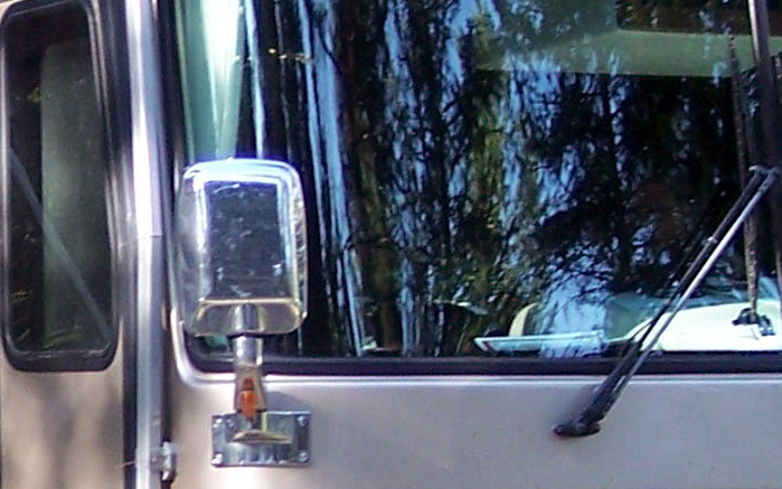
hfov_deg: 12.0
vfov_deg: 7.8
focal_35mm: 169
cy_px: 285
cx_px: -294
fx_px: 3602
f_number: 2.8
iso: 100
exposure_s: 1/90
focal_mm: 8
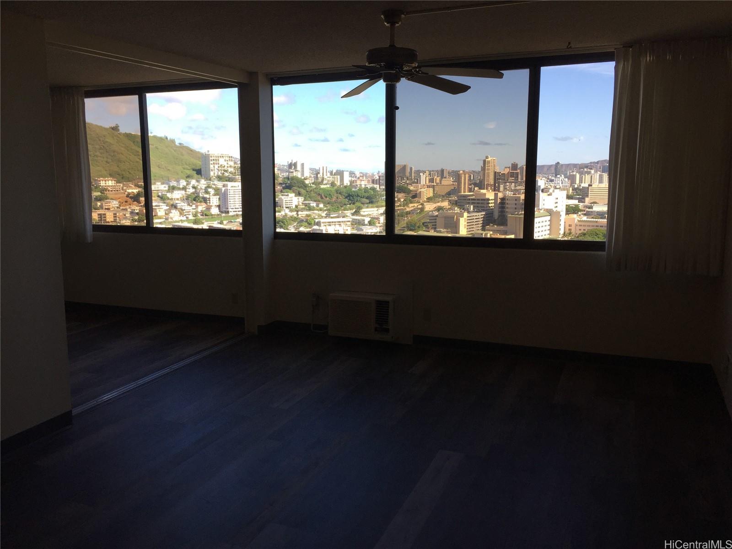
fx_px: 613
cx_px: 366
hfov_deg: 61.7
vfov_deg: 48.2
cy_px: 274
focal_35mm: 29
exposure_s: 1/412
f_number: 2.2
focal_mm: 4.15
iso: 32
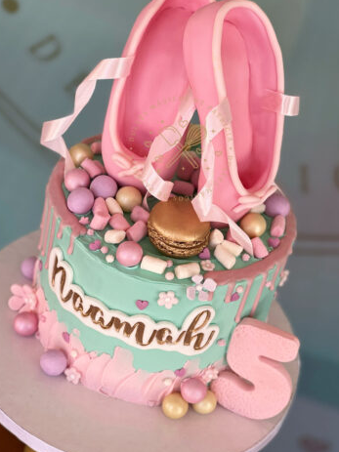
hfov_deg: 17.6
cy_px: 226
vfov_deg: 23.3
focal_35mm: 84
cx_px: 178
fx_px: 1097
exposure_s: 1/121
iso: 50
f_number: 2.8
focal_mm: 9
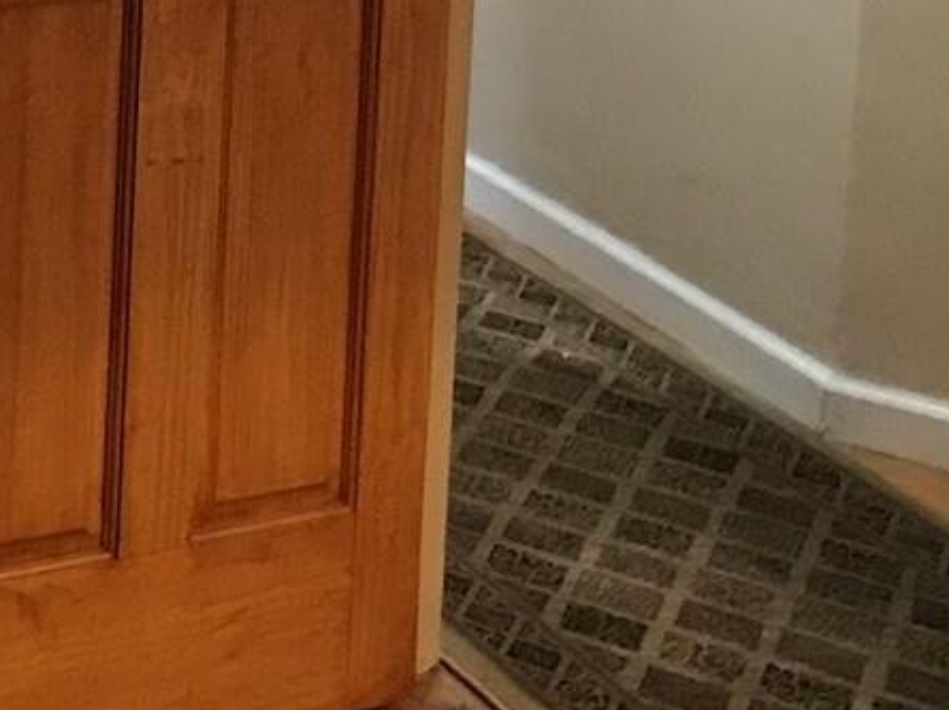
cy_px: -213
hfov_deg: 13.0
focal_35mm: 129
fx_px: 3534
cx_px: -1011
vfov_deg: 11.2
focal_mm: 3.99
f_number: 1.8
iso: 100
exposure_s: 1/11
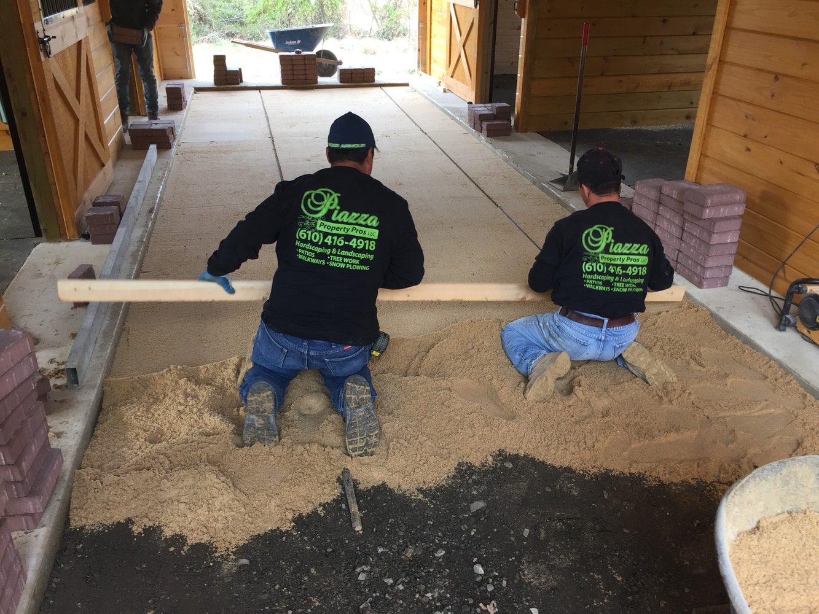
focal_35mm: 29
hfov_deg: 61.7
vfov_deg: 48.2
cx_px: 410
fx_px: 686
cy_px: 307
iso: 40
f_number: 2.2
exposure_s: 1/60
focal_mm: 4.15
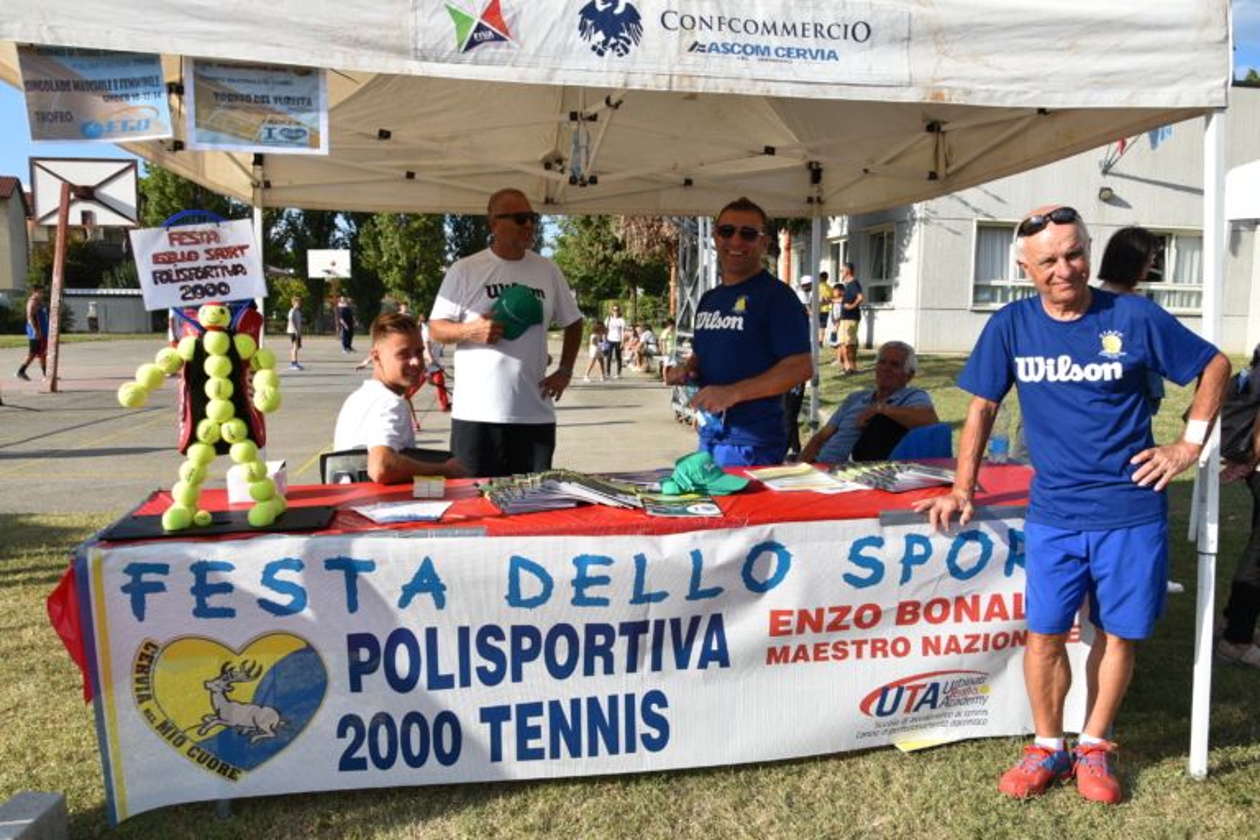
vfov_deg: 47.9
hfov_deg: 67.4
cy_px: 420
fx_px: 945
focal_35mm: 27
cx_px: 630
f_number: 8
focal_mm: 18
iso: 100
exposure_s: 1/250
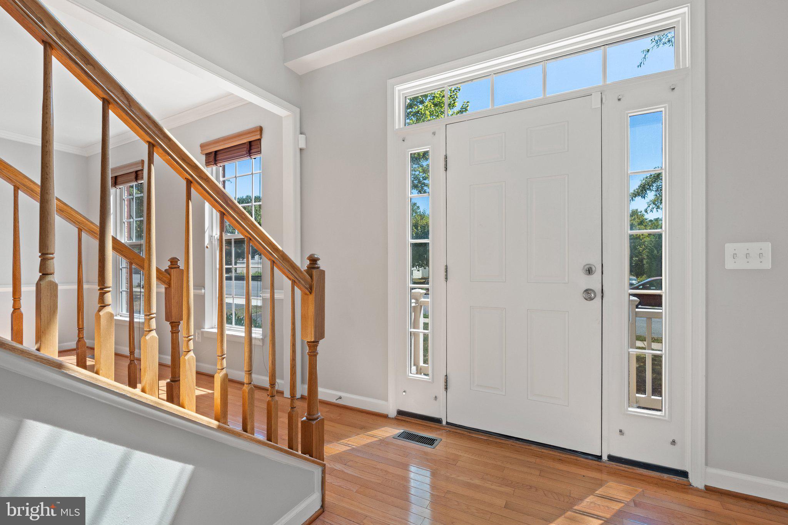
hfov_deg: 96.7
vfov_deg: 73.7
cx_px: 394
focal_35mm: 16
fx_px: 350
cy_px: 262
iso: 800
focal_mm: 16
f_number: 8
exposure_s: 1/15
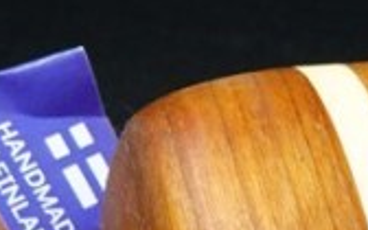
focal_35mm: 93
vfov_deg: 13.4
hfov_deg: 22.2
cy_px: 318
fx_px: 933
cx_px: 239
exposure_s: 1/30
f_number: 9
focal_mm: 9
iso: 800
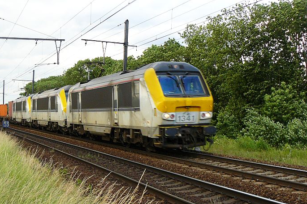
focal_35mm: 56
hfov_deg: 35.5
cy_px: 107
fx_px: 477
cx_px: 117
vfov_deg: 24.2
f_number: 4
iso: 100
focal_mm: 6
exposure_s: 1/160
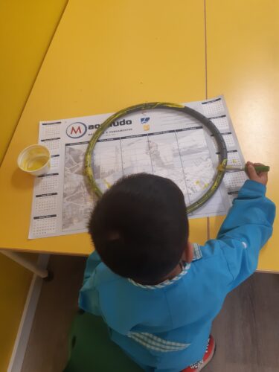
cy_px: 186
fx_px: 279
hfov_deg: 53.1
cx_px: 140
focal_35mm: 26
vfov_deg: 67.3
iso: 125
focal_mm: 3.92
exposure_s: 1/50
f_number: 1.7
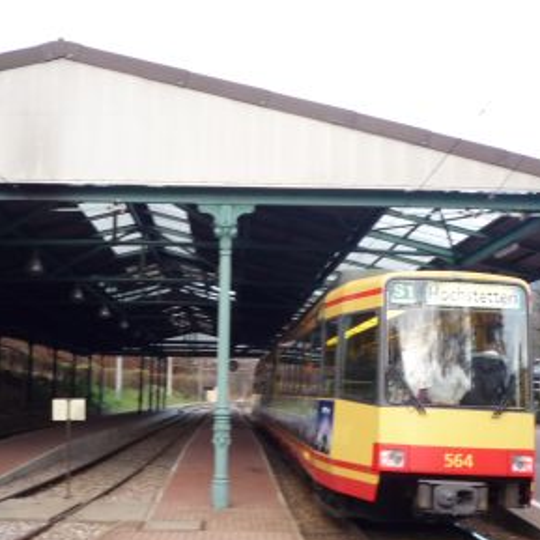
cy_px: 288
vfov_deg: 36.0
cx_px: 237
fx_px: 830
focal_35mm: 47
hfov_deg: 36.0
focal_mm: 5.2
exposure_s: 1/60
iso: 200
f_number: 3.3
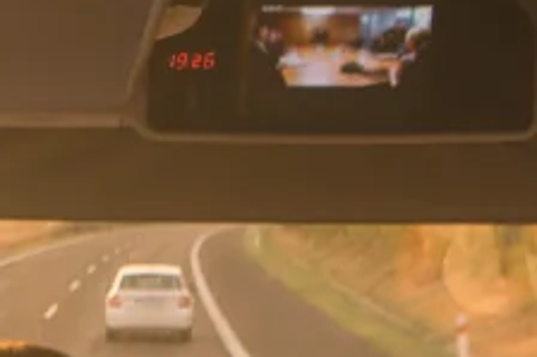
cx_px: -599
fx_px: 2400
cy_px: 474
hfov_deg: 11.3
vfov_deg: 8.4
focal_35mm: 161
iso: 200
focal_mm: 24
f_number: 3.2
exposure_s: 1/100
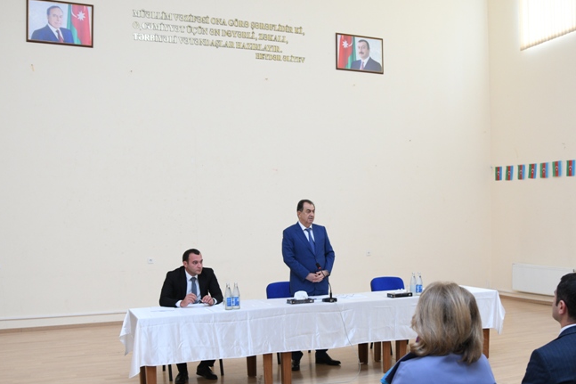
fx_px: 608
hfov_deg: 50.7
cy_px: 261
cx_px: 305
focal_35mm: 38
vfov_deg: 34.6
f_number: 3.2
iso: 1000
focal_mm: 24
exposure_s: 1/80
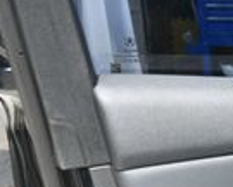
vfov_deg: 10.0
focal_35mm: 147
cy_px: 332
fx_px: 1014
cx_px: 452
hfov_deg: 11.8
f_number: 5.6
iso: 100
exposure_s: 1/160
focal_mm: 22
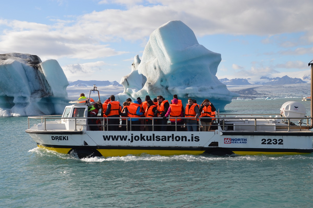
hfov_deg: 41.2
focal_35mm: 48
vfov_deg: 28.0
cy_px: 104
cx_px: 156
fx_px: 417
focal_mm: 32
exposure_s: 1/320
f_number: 9
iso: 100
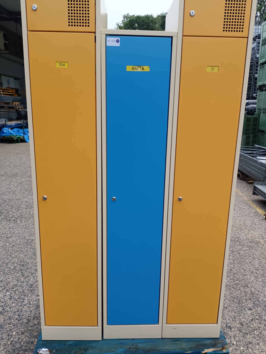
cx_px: 133
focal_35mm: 27
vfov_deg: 65.3
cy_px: 177
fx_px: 277
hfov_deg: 51.4
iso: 100
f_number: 1.9
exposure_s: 1/366
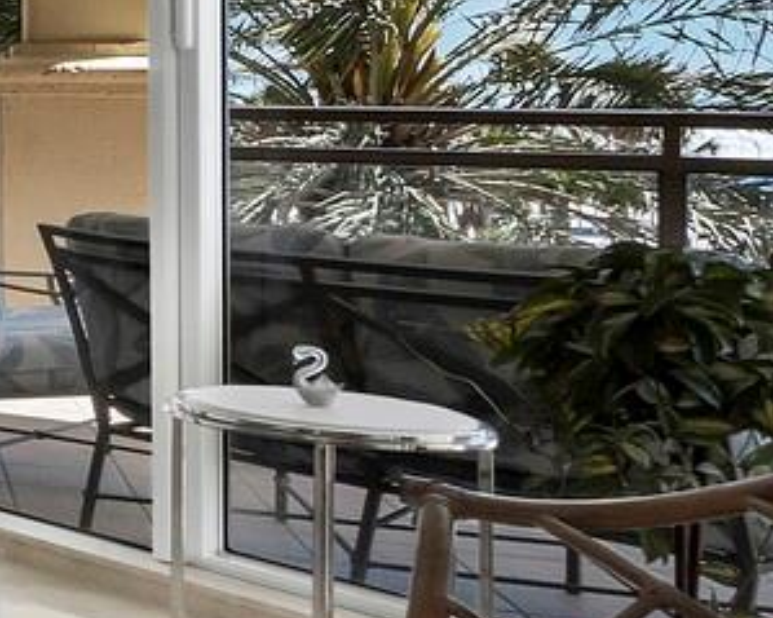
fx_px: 1670
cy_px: 10
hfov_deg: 15.0
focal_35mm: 73
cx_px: -1086
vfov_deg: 20.4
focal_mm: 7
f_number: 11
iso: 400
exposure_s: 1/6
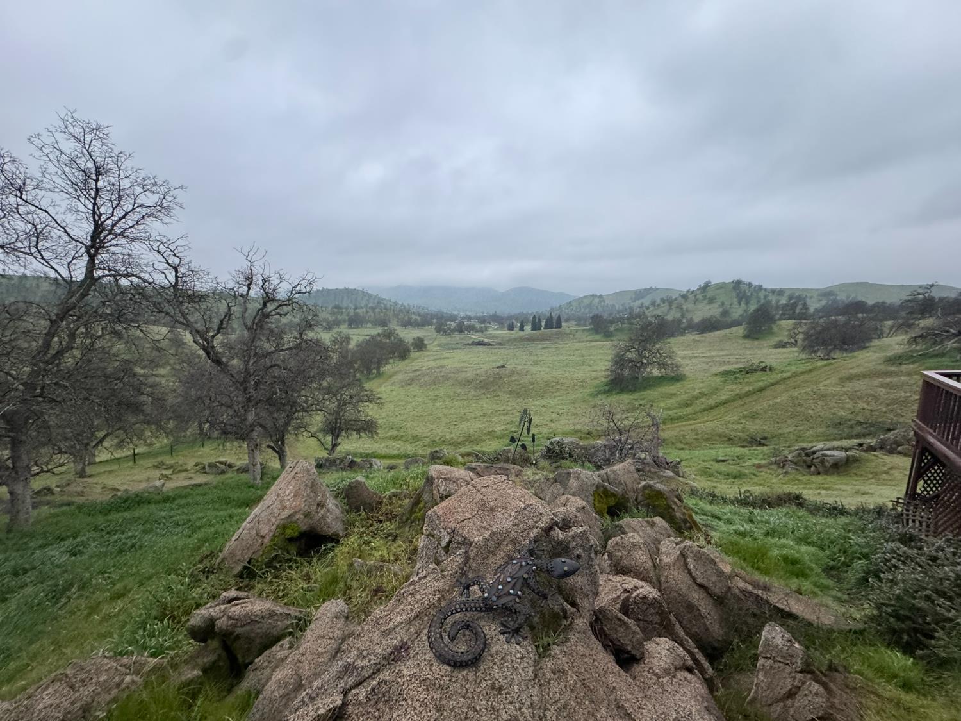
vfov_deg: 85.7
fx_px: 389
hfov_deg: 102.1
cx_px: 480
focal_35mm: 14
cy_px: 360
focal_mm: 2.22
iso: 320
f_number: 2.2
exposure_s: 1/67
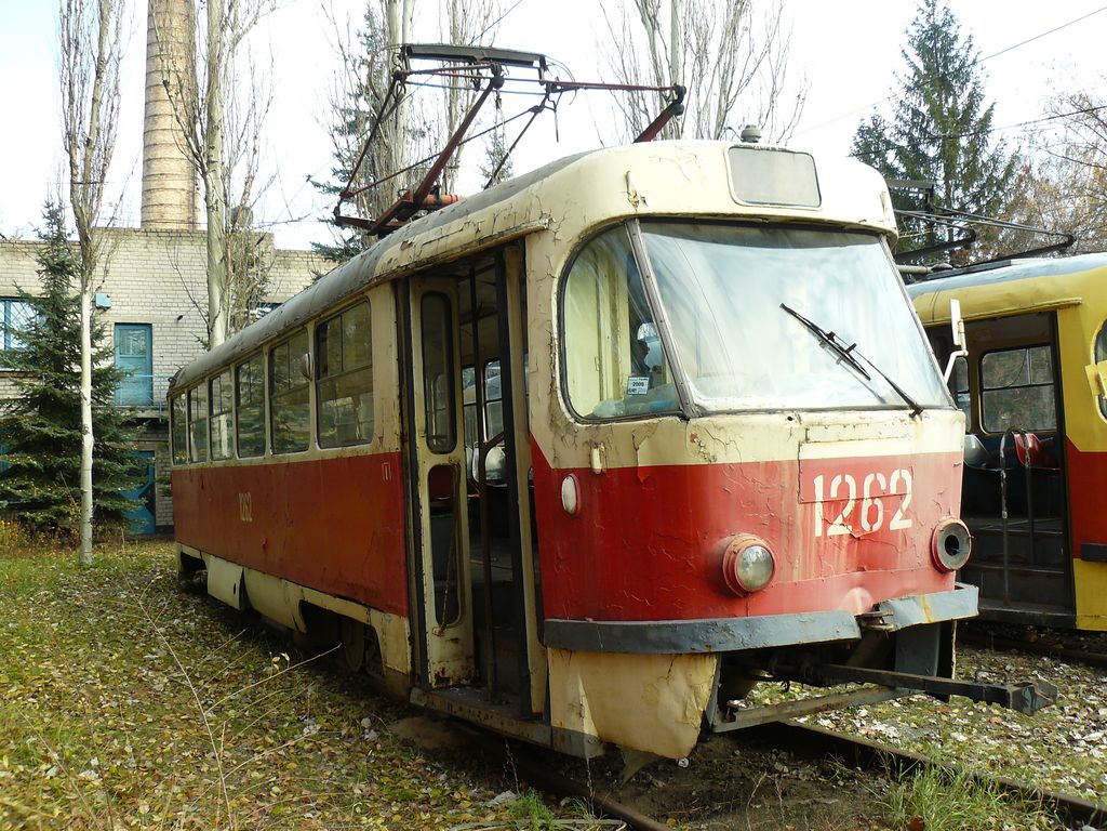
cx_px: 554
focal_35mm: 36
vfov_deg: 39.7
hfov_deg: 51.4
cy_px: 416
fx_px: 1151
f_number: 4
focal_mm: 6
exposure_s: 1/125
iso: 100
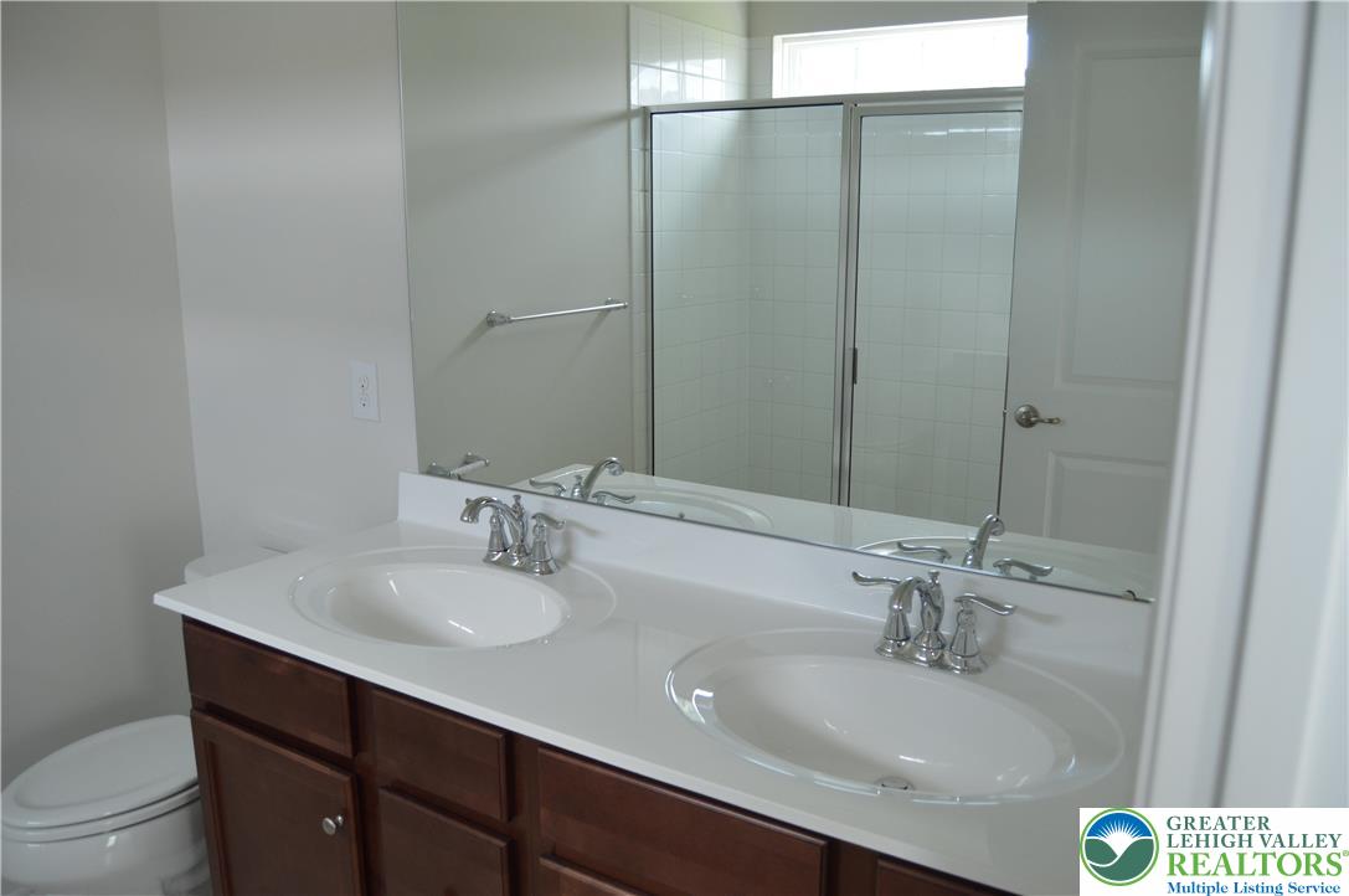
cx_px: 674
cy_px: 448
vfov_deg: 47.8
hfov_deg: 67.4
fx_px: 1011
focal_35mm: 27
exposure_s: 1/60
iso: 400
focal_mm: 18
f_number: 4
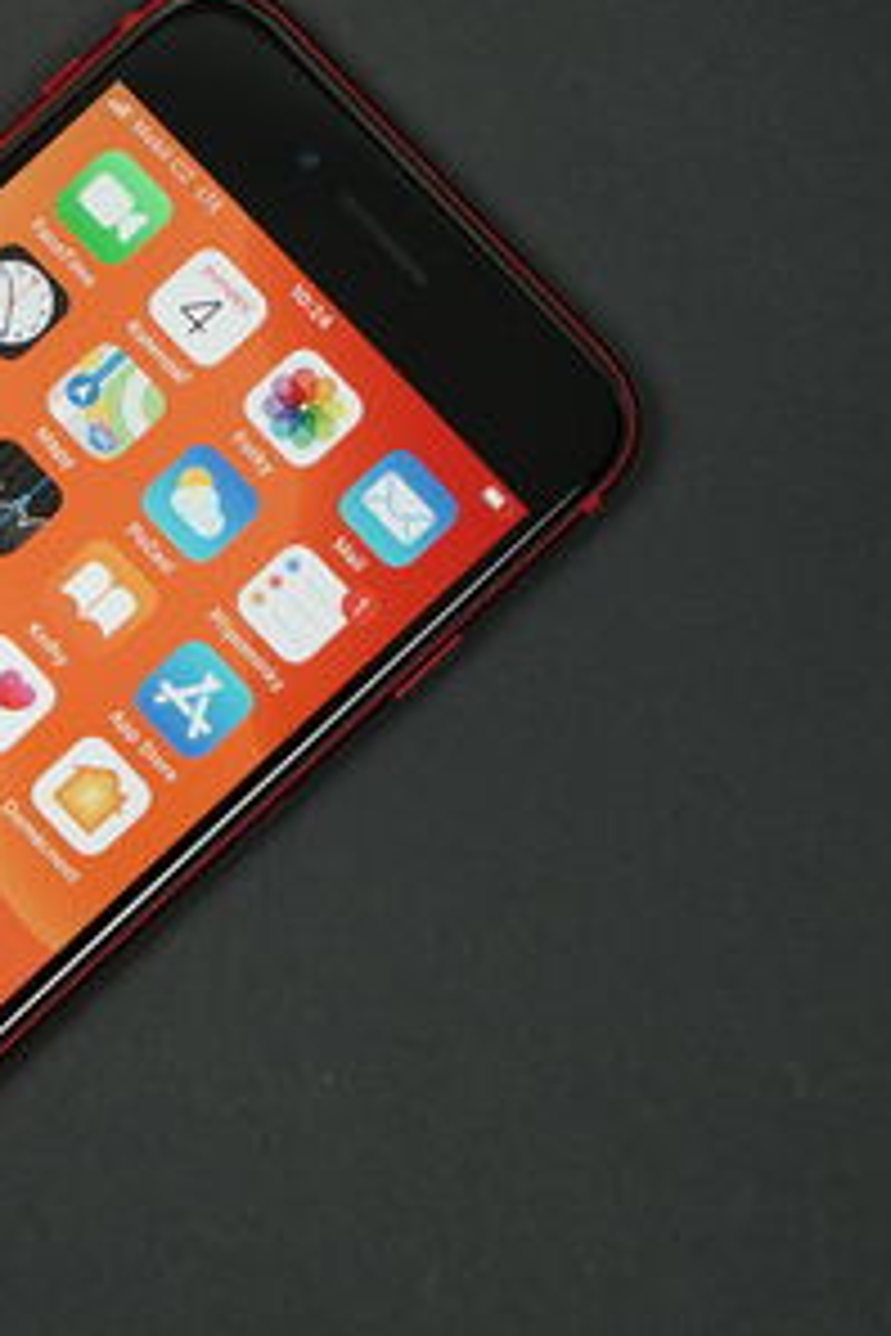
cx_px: -99
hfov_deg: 11.1
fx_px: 4529
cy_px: 614
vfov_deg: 16.8
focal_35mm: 122
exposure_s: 1/125
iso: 500
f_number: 4
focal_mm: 59
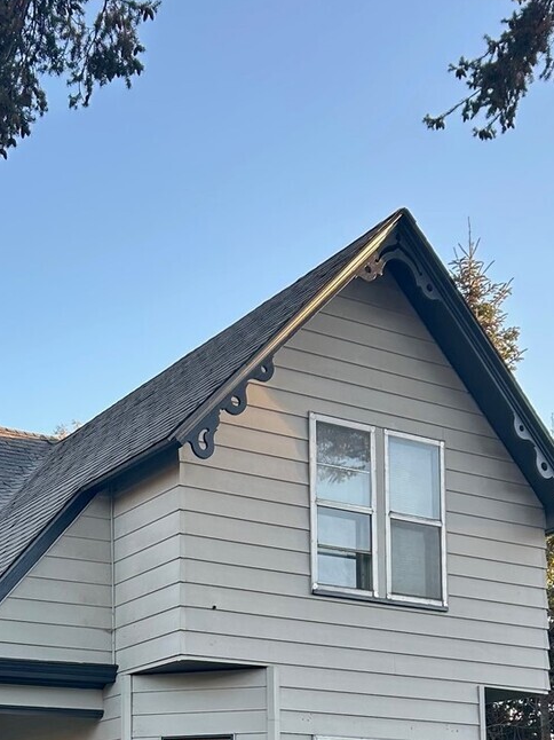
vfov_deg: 30.5
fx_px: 1238
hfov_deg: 24.7
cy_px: 766
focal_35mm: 58
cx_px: 98
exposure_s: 1/395
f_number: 1.5
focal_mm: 5.7
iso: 50
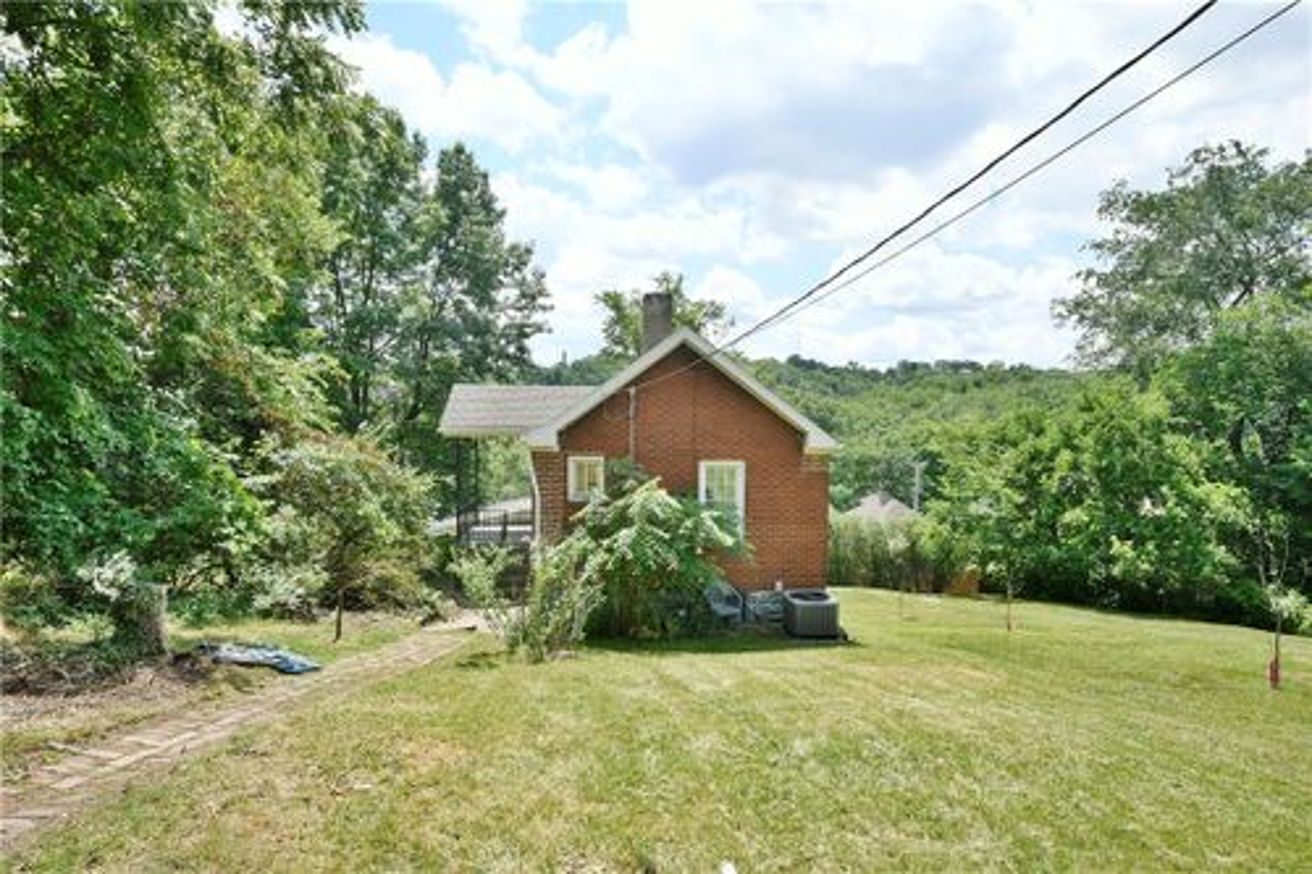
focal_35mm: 19
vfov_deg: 64.5
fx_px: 692
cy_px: 437
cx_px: 656
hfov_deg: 86.9
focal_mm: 13
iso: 400
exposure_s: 1/160
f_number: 10
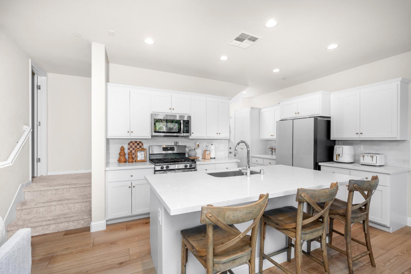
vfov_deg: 72.1
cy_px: 137
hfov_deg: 95.0
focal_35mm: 16
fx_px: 188
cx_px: 206
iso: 250
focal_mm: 16.5
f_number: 9
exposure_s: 1/2.5
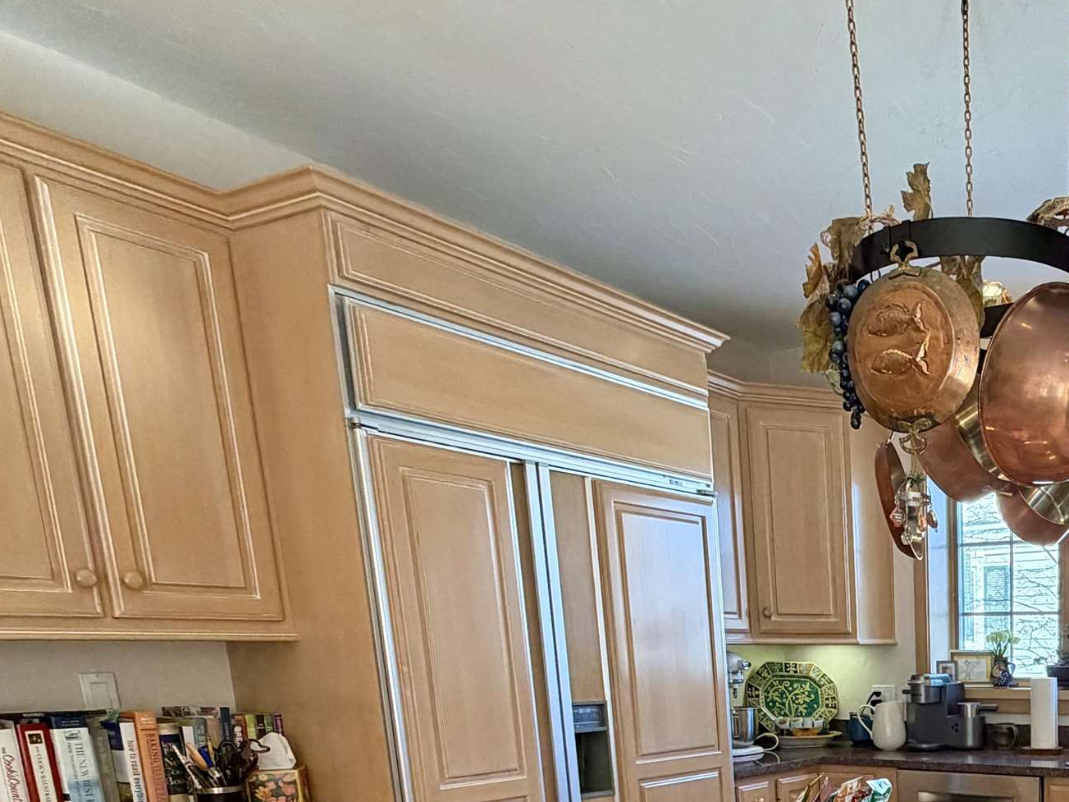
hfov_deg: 47.6
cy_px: 861
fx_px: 1019
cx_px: 1026
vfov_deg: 36.9
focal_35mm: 33
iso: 250
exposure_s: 1/120
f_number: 2.2
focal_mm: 2.22
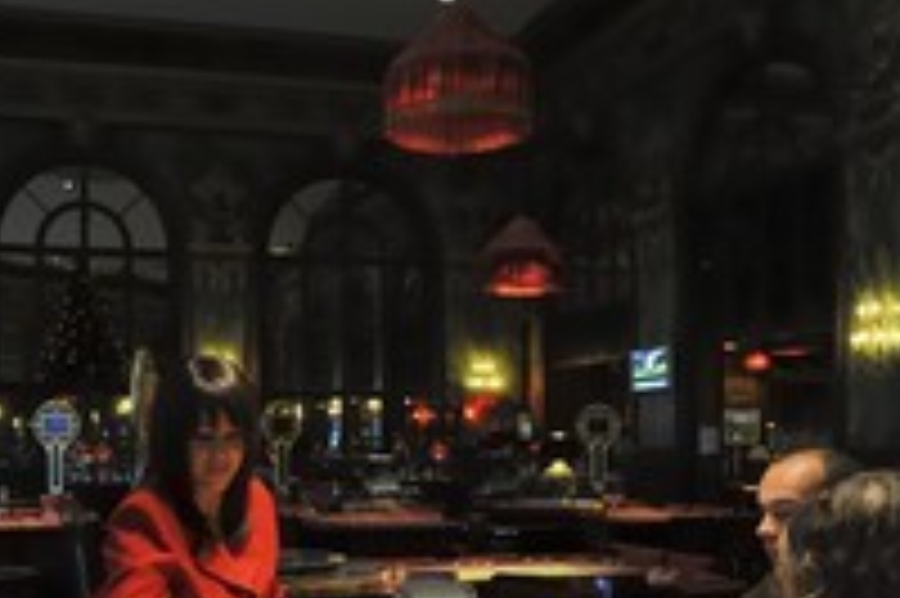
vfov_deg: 30.7
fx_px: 1049
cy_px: 513
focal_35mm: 42
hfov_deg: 46.4
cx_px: 410
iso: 400
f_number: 5.6
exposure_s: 1/13
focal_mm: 20
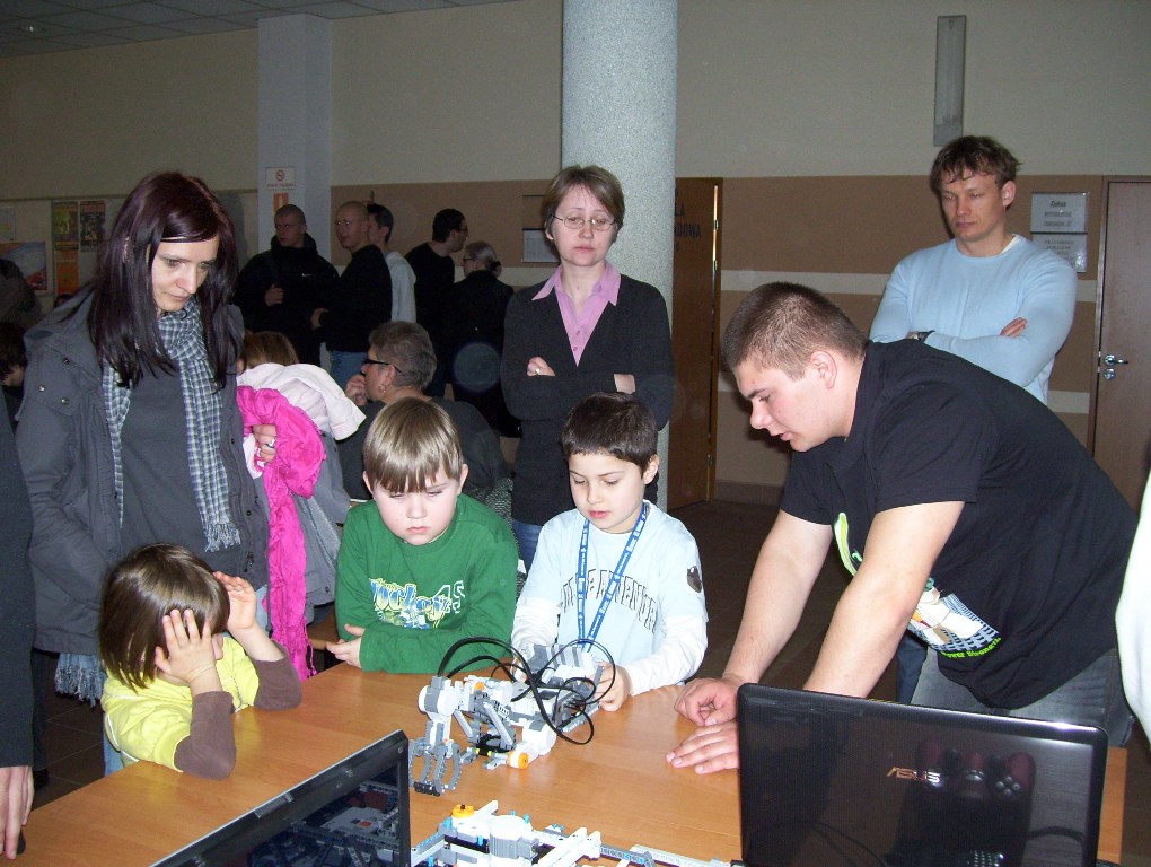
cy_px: 434
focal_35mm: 36
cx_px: 576
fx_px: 1199
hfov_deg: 51.3
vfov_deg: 39.7
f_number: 2.7
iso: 200
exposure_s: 1/60
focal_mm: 6
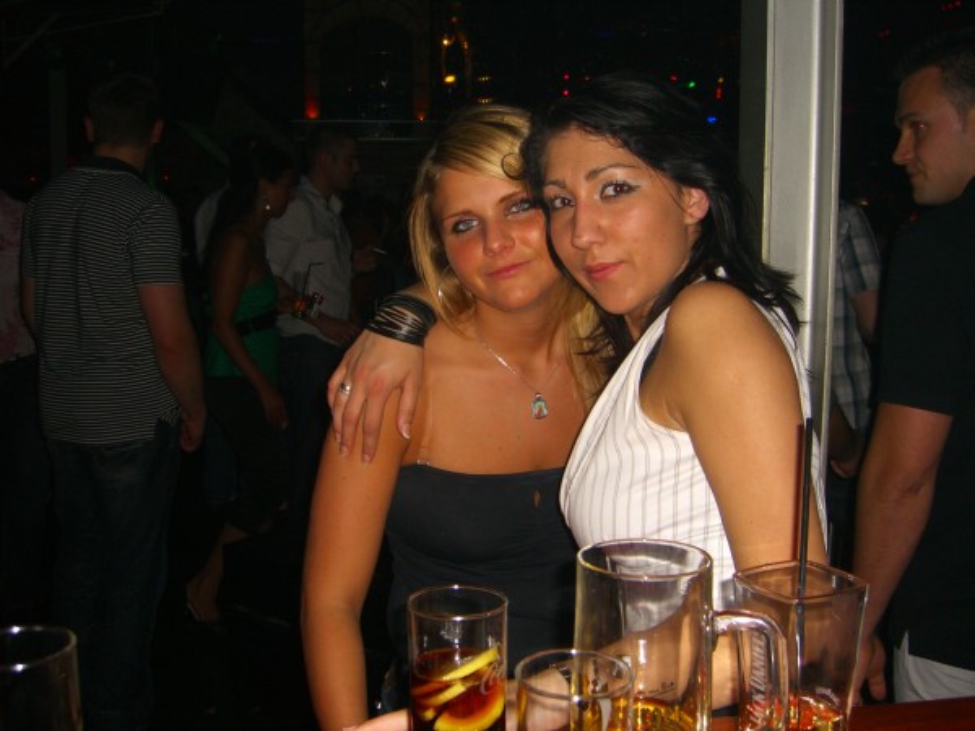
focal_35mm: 38
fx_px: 1070
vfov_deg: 37.7
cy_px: 366
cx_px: 488
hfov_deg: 49.0
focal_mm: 7.9
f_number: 2.8
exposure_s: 1/60
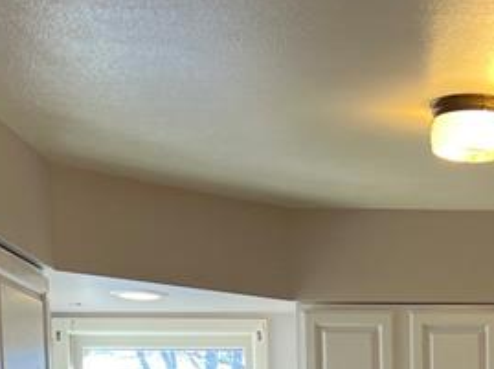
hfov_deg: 19.2
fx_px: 1411
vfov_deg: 13.3
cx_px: 507
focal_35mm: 99
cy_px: 684
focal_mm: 5.7
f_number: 1.5
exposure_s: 1/120
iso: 64
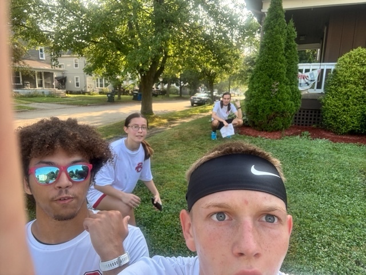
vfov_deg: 58.9
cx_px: 183
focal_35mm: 23
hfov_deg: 73.9
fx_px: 243
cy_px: 138
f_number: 1.9
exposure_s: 1/136
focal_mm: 2.69
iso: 20
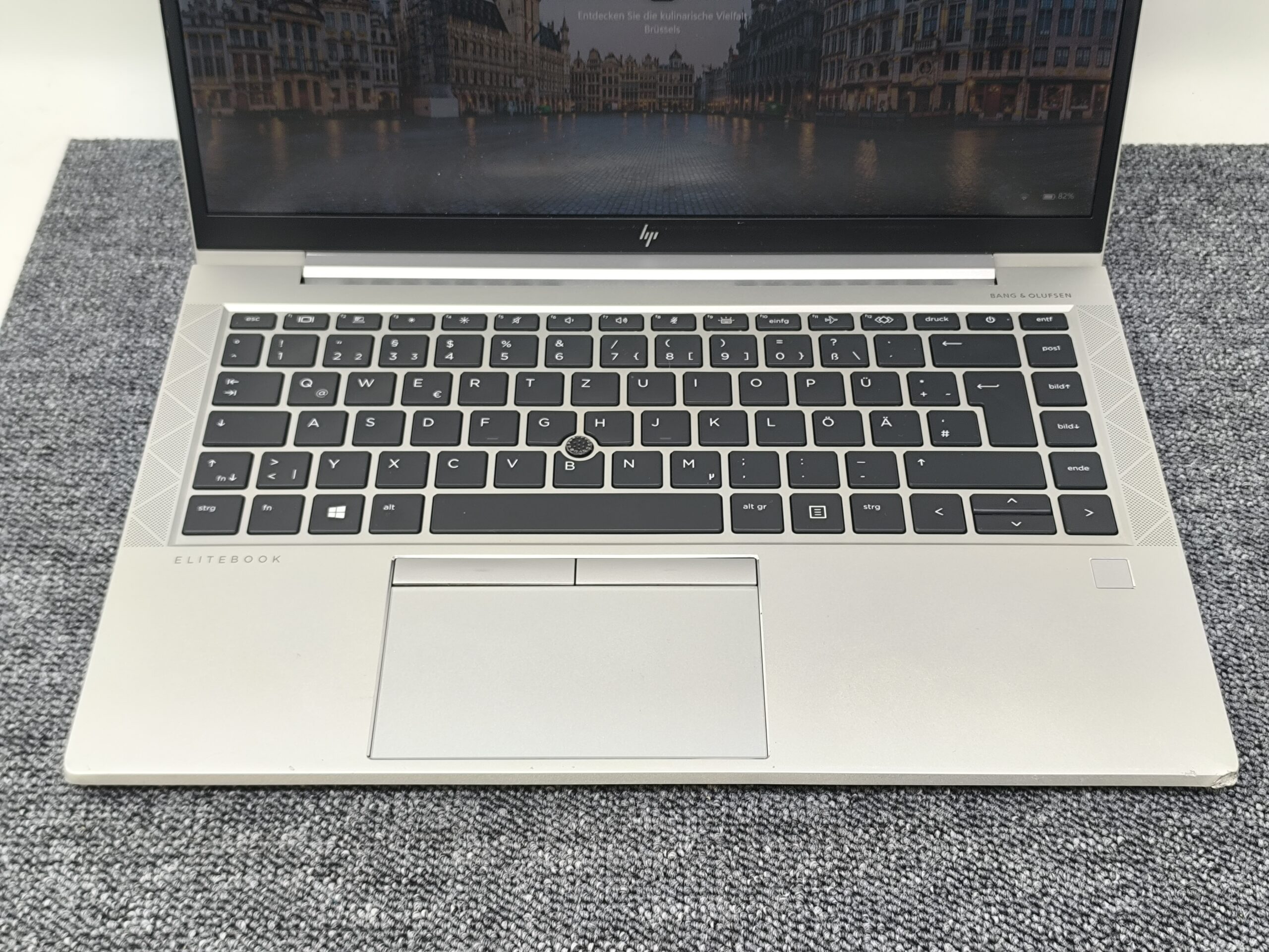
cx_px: 634
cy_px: 476
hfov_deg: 41.2
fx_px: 1686
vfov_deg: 31.5
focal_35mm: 46
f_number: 1.65
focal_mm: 6.14
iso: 250
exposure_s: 1/100
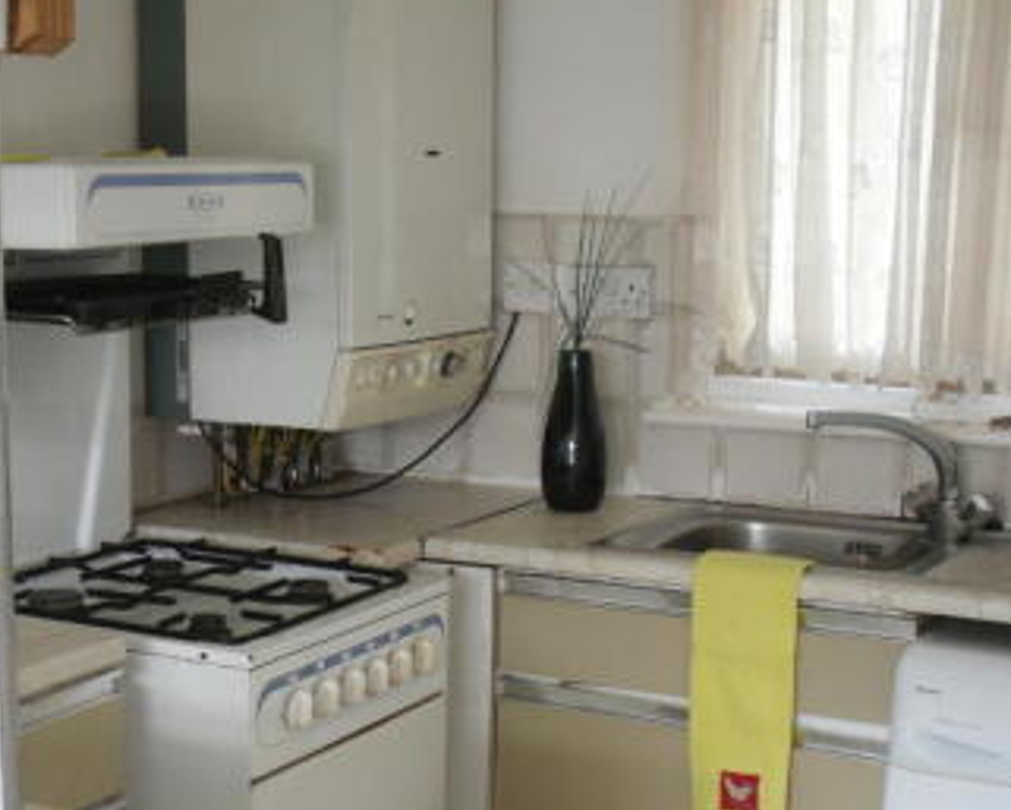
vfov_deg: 24.3
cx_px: 364
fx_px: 1856
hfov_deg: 30.3
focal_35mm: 62
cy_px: 626
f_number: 3
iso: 160
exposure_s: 1/45
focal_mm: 6.3
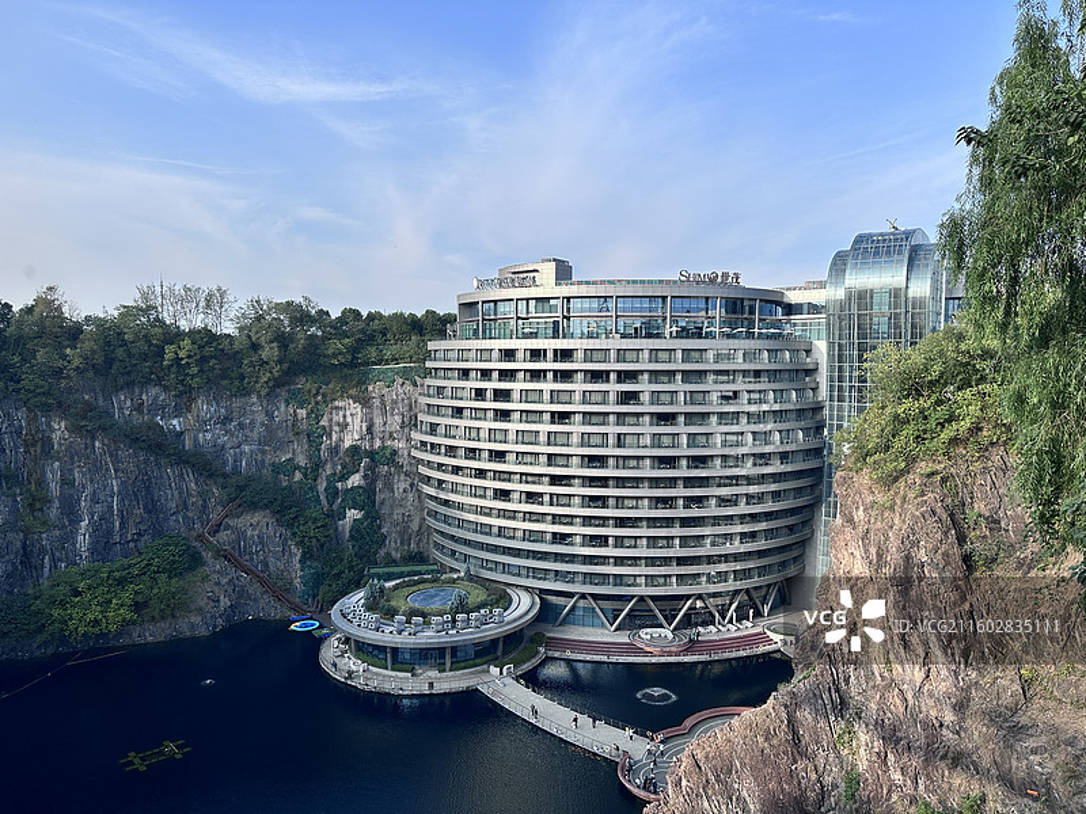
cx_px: 543
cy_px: 407
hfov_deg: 71.6
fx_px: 753
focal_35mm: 24
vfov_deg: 56.8
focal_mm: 6.86
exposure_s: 1/2203
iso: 80
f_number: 1.78
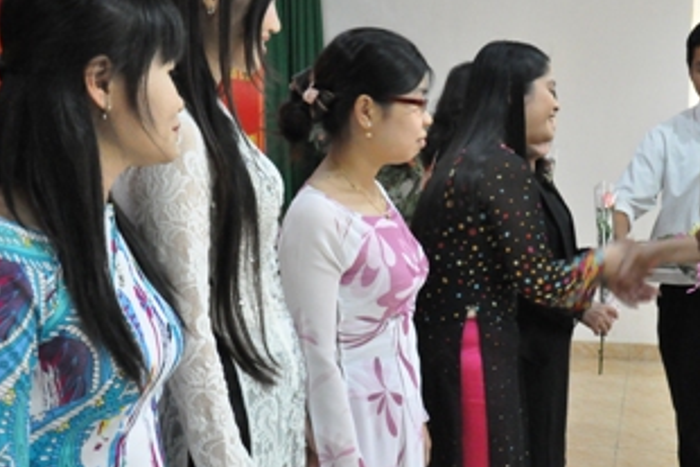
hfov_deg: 38.1
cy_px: 241
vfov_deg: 26.0
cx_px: 409
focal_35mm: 52
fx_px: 1012
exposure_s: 1/40
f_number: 6.3
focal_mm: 24
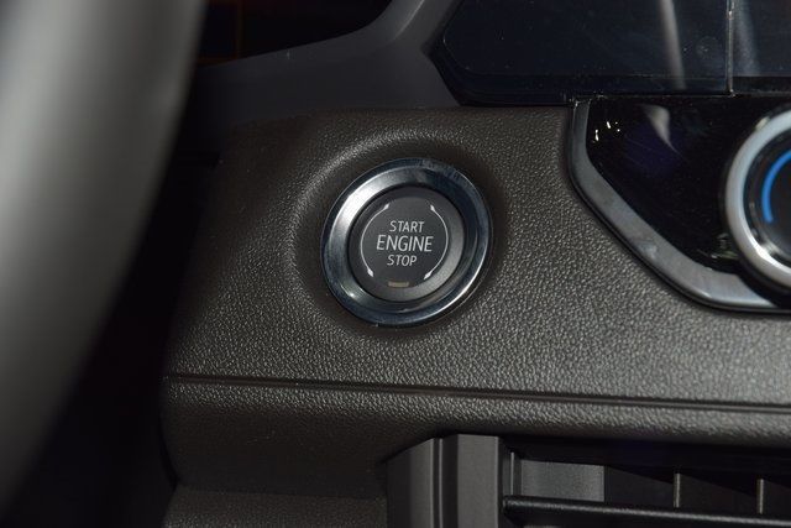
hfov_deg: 19.5
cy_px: 264
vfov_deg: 13.0
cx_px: 396
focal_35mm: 105
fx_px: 2307
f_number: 8
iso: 100
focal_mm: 70
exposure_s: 1/125
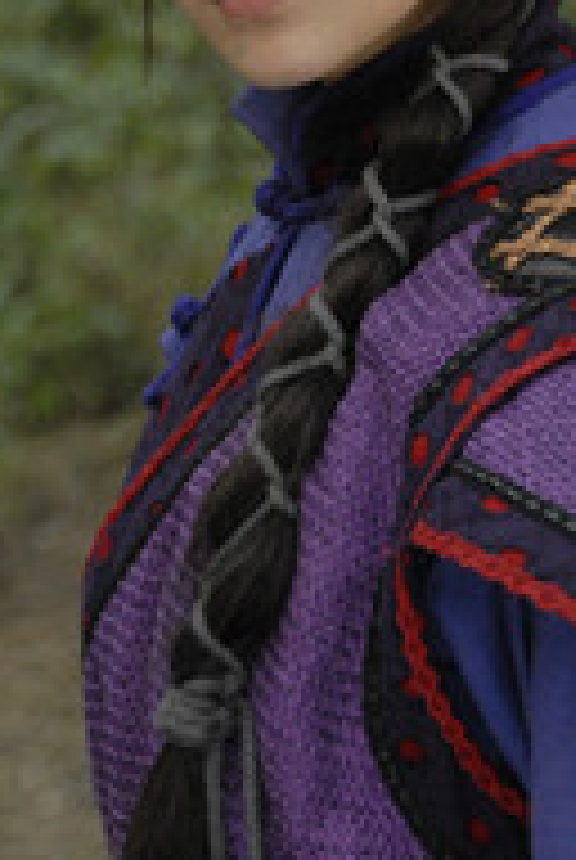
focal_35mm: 229
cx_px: 230
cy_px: 36
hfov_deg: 6.0
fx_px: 5476
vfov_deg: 8.9
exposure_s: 1/1600
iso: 1000
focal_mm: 75
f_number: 5.3
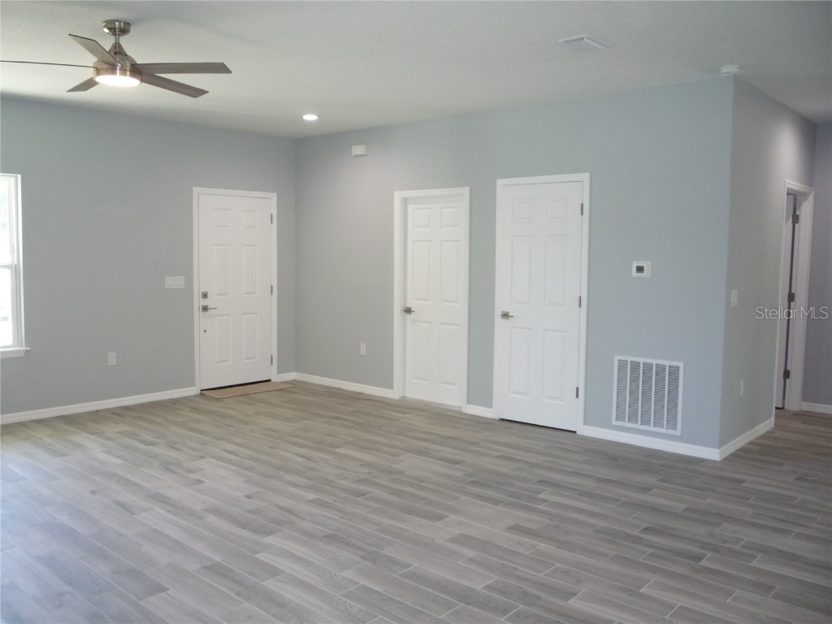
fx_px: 721
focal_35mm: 30
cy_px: 312
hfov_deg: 60.0
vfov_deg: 46.8
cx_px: 416
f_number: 3.3
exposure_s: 1/30
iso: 200
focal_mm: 5.2
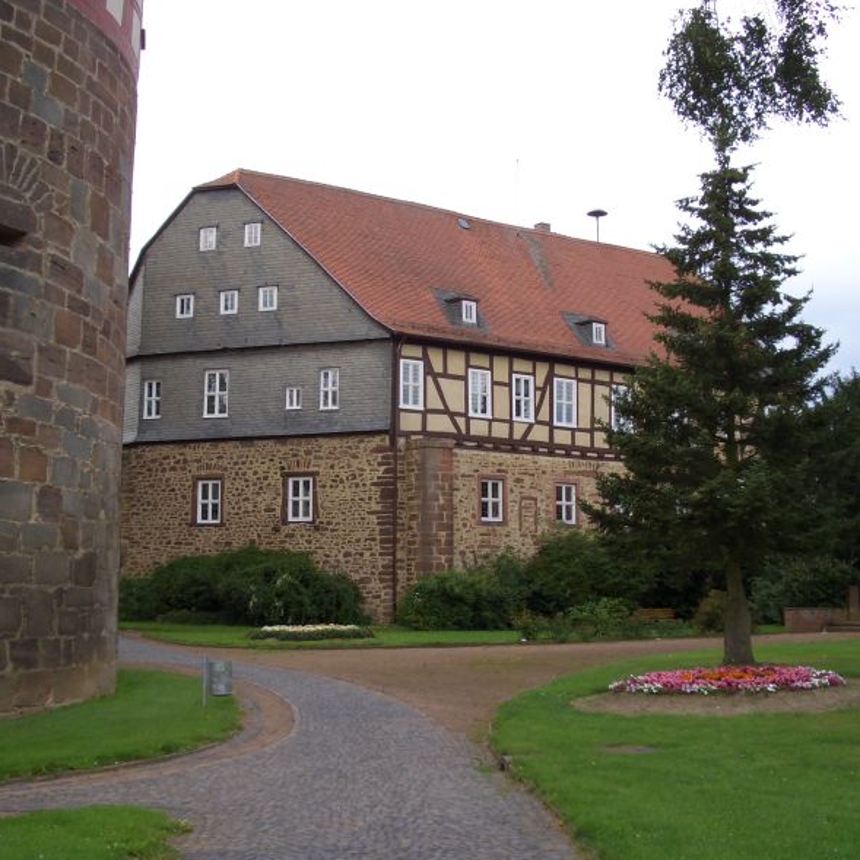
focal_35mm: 42
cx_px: 442
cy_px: 434
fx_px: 1181
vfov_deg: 40.0
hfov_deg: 40.0
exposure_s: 1/160
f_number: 4.3
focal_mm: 5.8
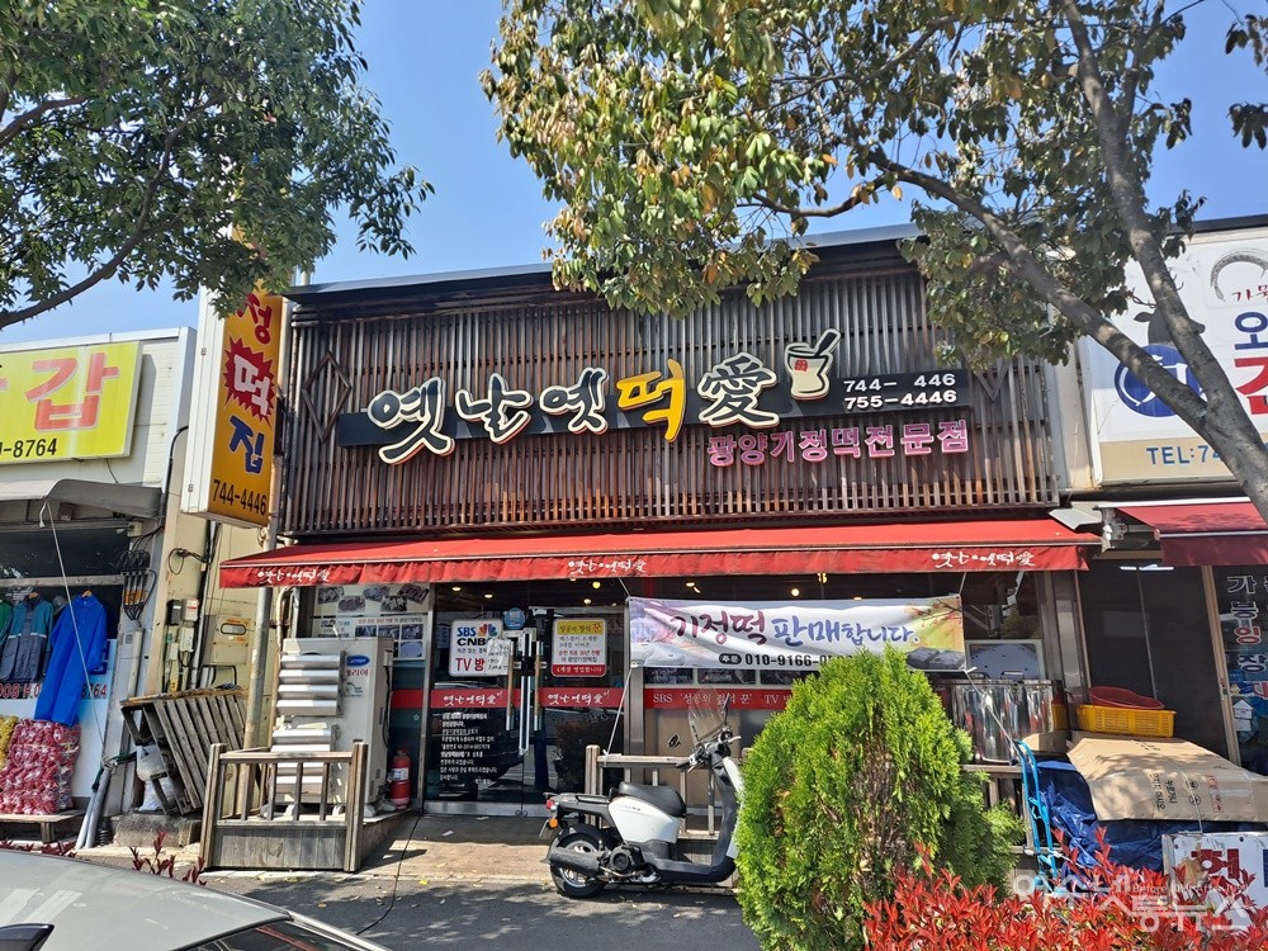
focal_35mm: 24
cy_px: 476
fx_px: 879
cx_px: 634
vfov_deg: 56.8
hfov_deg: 71.6
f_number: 1.8
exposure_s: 1/732
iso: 25
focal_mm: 5.23
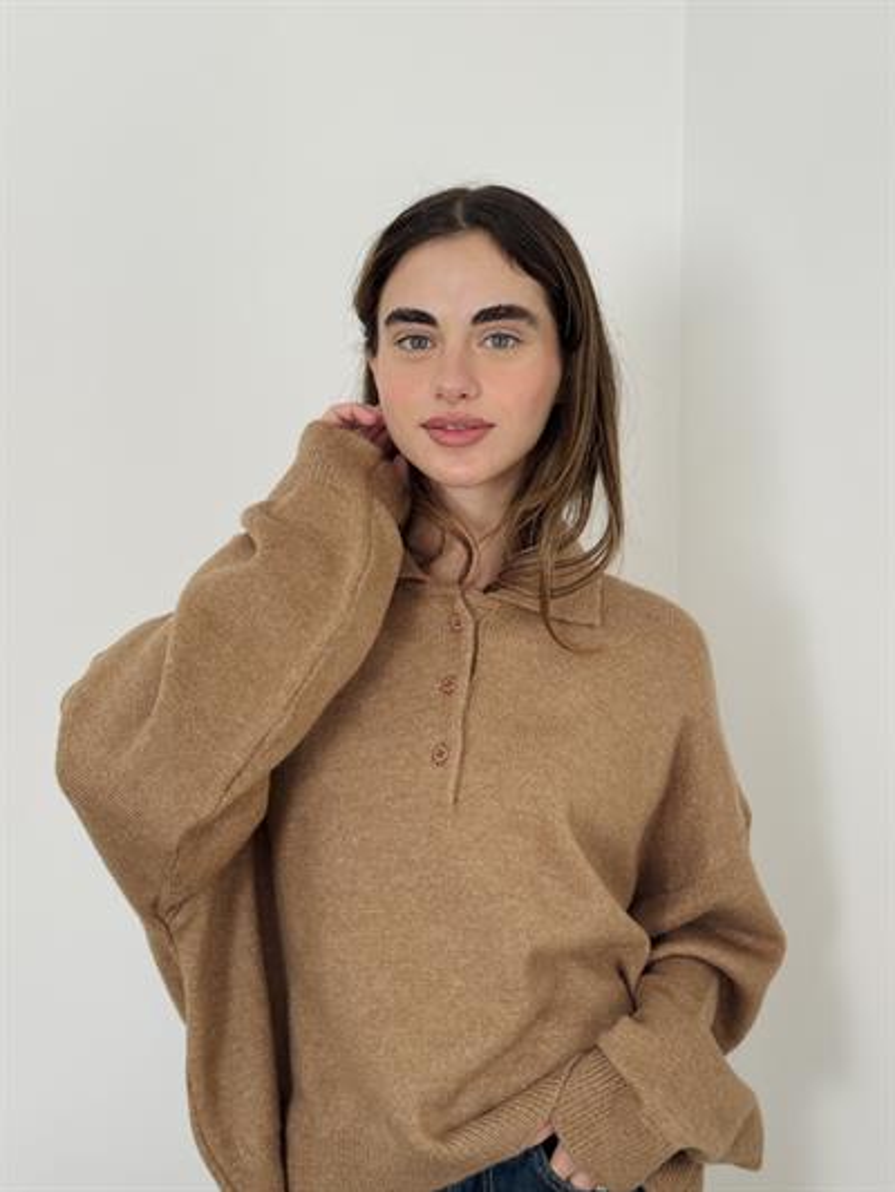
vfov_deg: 39.6
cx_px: 448
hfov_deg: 30.3
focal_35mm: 48
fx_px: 1654
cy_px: 596
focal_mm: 6.76
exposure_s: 1/118
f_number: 1.78
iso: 100
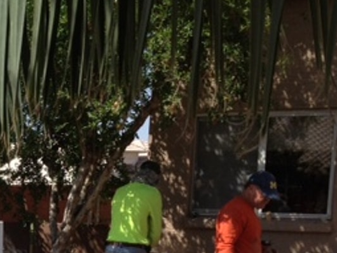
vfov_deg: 16.2
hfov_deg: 21.3
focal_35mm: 88
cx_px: -15
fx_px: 857
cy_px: 296
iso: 64
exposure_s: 1/1534
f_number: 2.4
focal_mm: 4.28
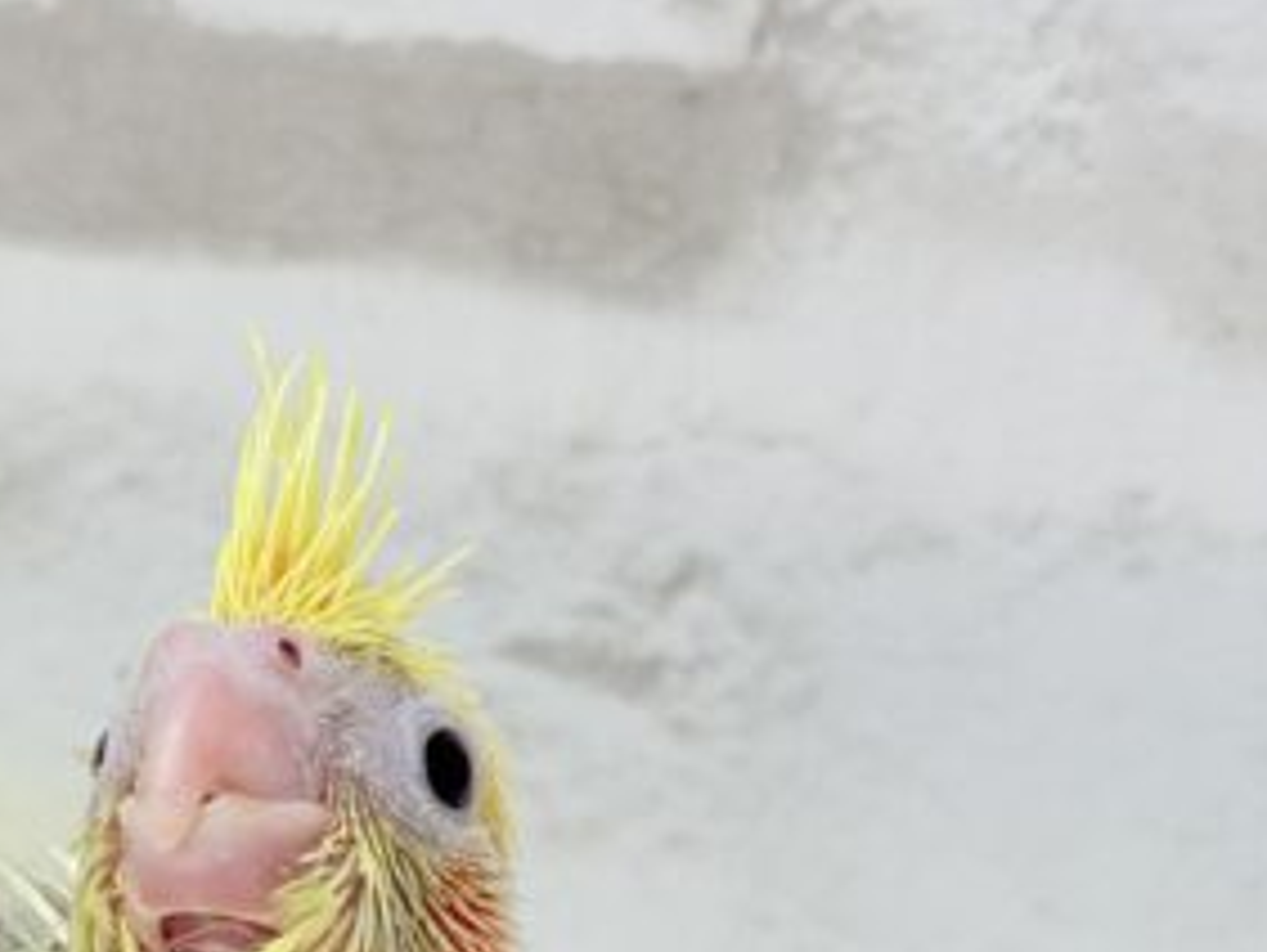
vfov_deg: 12.4
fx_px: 4323
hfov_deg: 16.5
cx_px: 211
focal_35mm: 118
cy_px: 1033
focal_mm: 5.96
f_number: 1.6
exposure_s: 1/50
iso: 40
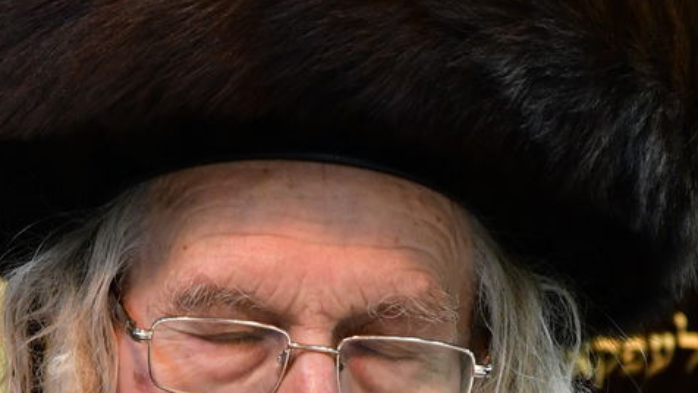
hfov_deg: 3.9
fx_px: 10274
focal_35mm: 555
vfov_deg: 2.2
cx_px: 386
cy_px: 466
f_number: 5.6
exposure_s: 1/100
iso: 2000
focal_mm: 120
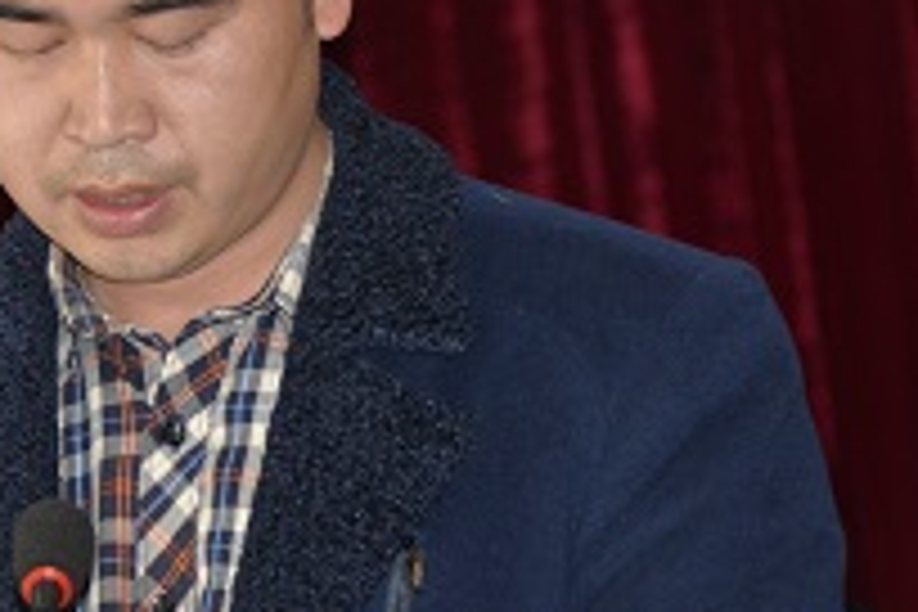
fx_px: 11245
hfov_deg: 4.7
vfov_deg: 3.1
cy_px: 423
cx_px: -76
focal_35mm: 441
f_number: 5.6
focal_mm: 150
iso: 800
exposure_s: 1/60
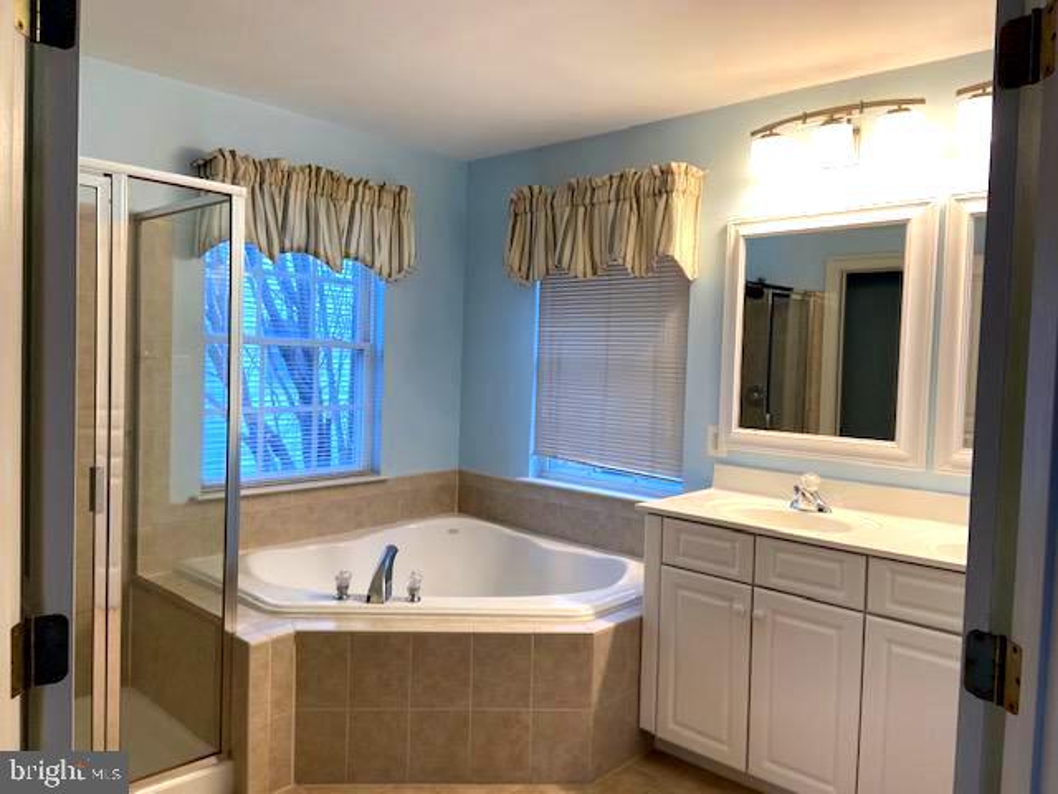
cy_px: 397
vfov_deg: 53.1
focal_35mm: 26
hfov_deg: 67.3
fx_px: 795
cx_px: 529
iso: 80
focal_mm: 4.25
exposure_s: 1/120
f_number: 1.8
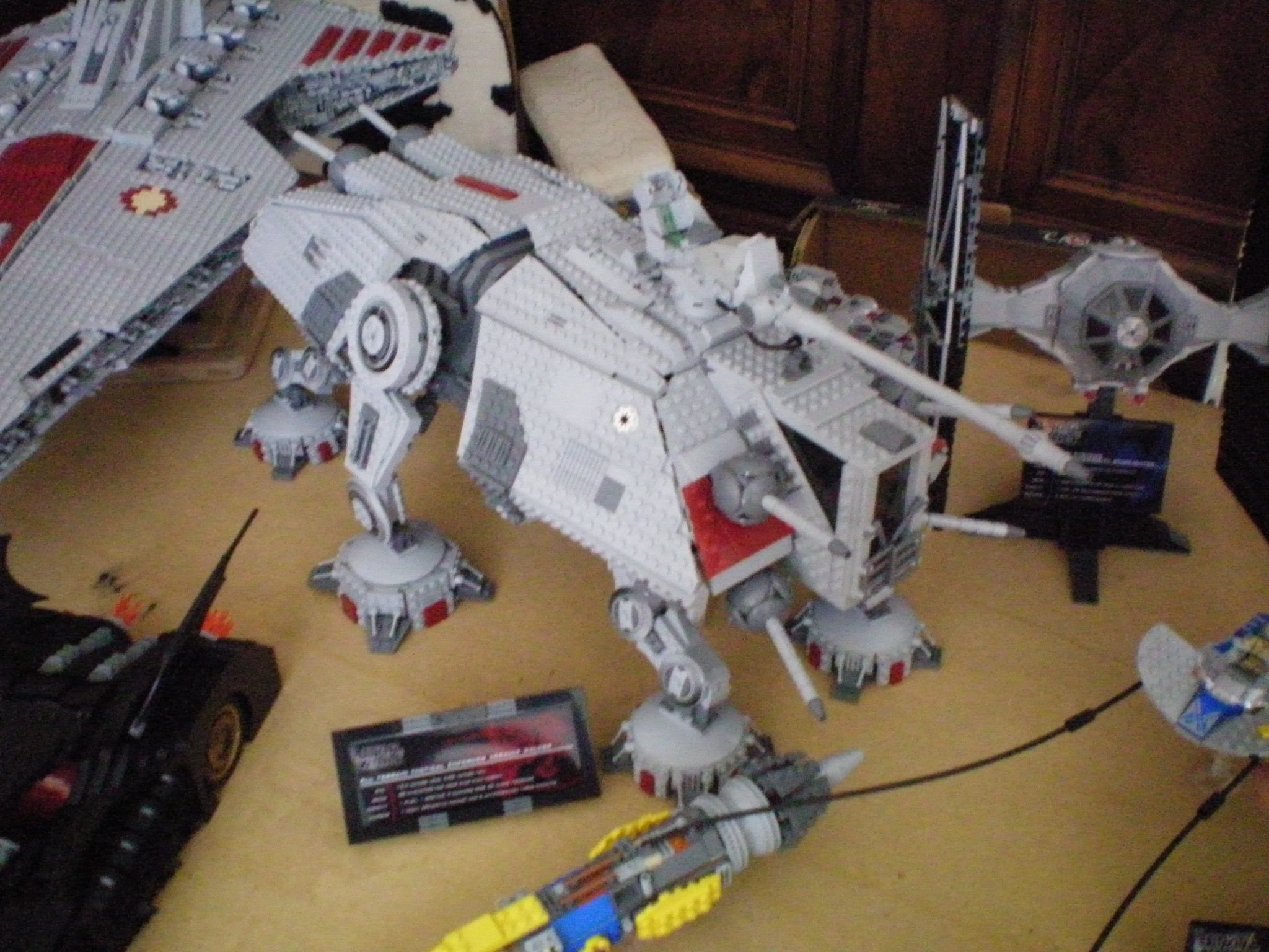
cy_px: 476
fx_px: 1393
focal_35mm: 38
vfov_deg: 37.7
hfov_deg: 49.0
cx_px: 634
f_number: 3.1
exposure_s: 1/40
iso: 800
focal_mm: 6.3
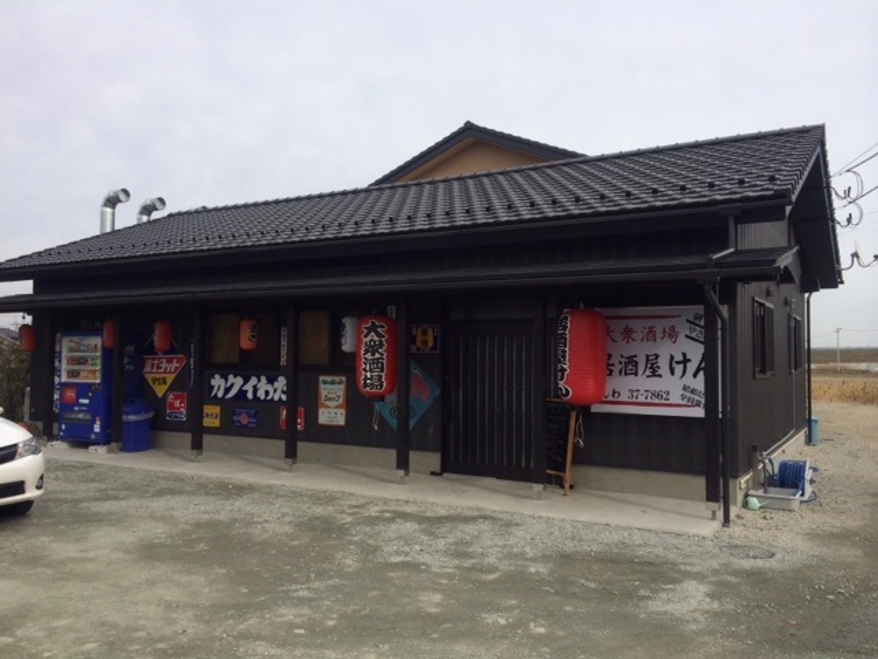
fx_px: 761
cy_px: 330
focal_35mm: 30
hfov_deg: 60.0
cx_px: 439
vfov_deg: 46.8
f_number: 2.2
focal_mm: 4.12
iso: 32
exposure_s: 1/1786
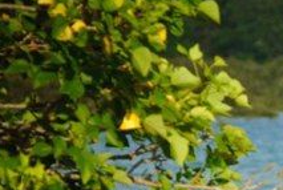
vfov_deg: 1.4
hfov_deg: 2.1
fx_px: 7531
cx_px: 428
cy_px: 273
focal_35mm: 956
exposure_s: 1/750
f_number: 5.6
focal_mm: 200
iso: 400
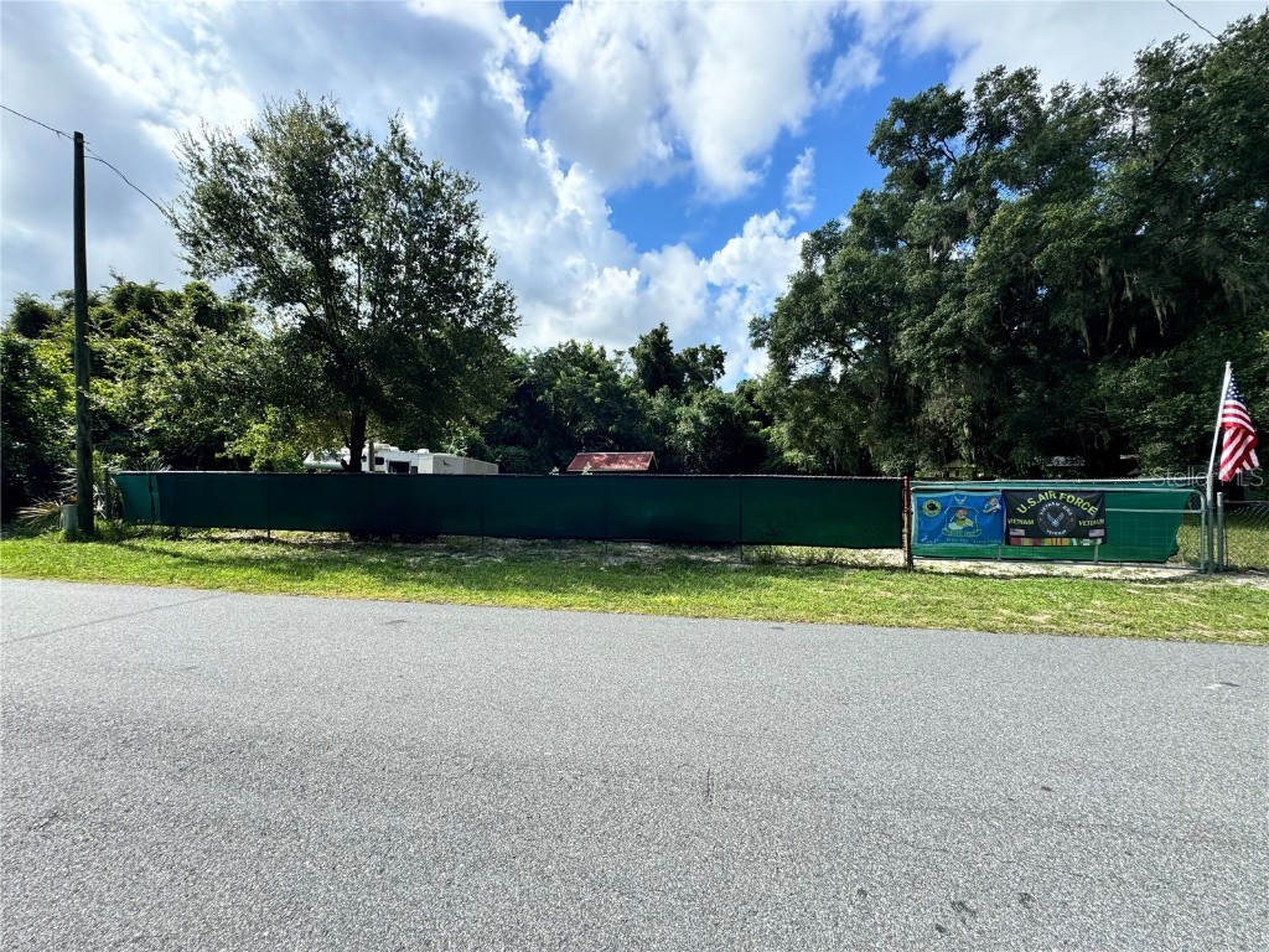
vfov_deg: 85.7
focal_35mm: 14
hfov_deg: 102.1
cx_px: 634
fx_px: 513
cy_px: 476
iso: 40
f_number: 2.2
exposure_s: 1/932
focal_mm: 2.22
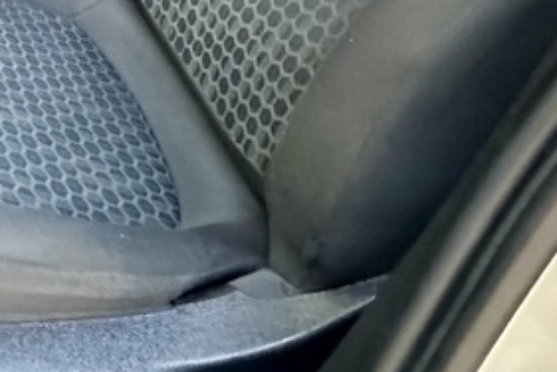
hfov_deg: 29.9
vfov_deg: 20.7
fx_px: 821
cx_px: -168
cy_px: -224
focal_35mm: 53
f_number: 2.2
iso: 1250
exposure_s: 1/41
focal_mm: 2.22
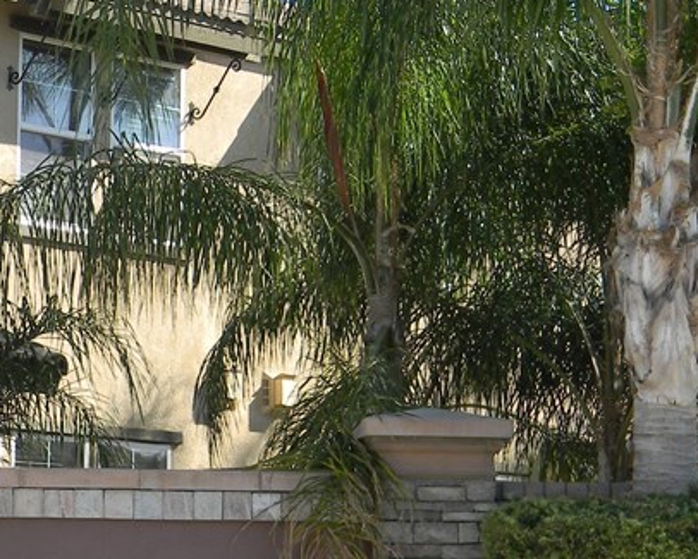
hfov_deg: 11.6
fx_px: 3409
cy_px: 435
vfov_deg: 9.3
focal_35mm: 165
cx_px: 45
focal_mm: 12.2
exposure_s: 1/231
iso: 80
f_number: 4.3
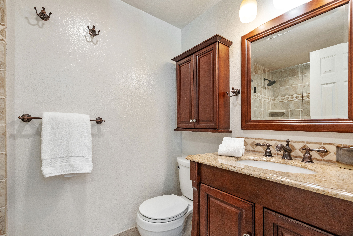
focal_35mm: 16
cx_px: 176
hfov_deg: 96.7
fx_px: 157
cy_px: 118
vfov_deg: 73.7
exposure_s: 1/20
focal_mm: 16
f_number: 8
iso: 400
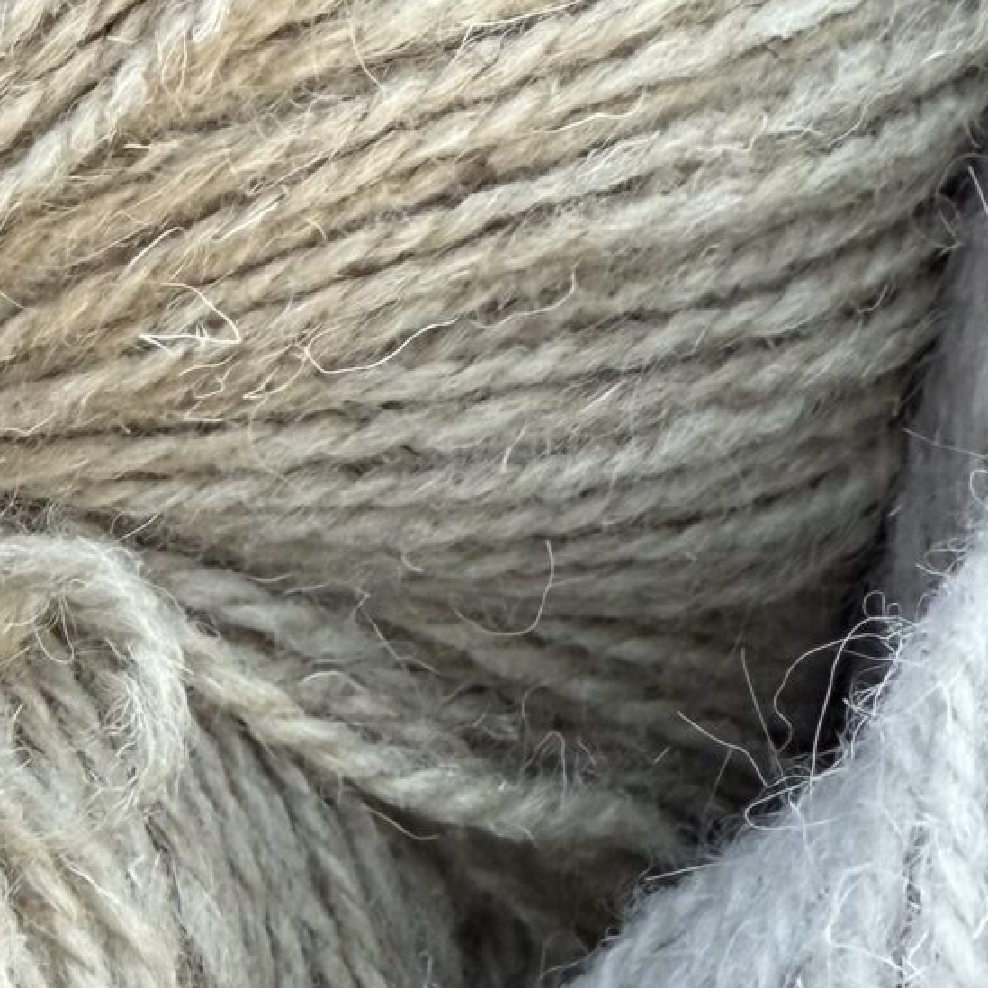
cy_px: 394
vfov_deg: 17.6
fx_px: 3197
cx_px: -324
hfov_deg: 16.5
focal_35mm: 99
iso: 64
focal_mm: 2.22
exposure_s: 1/99
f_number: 2.2
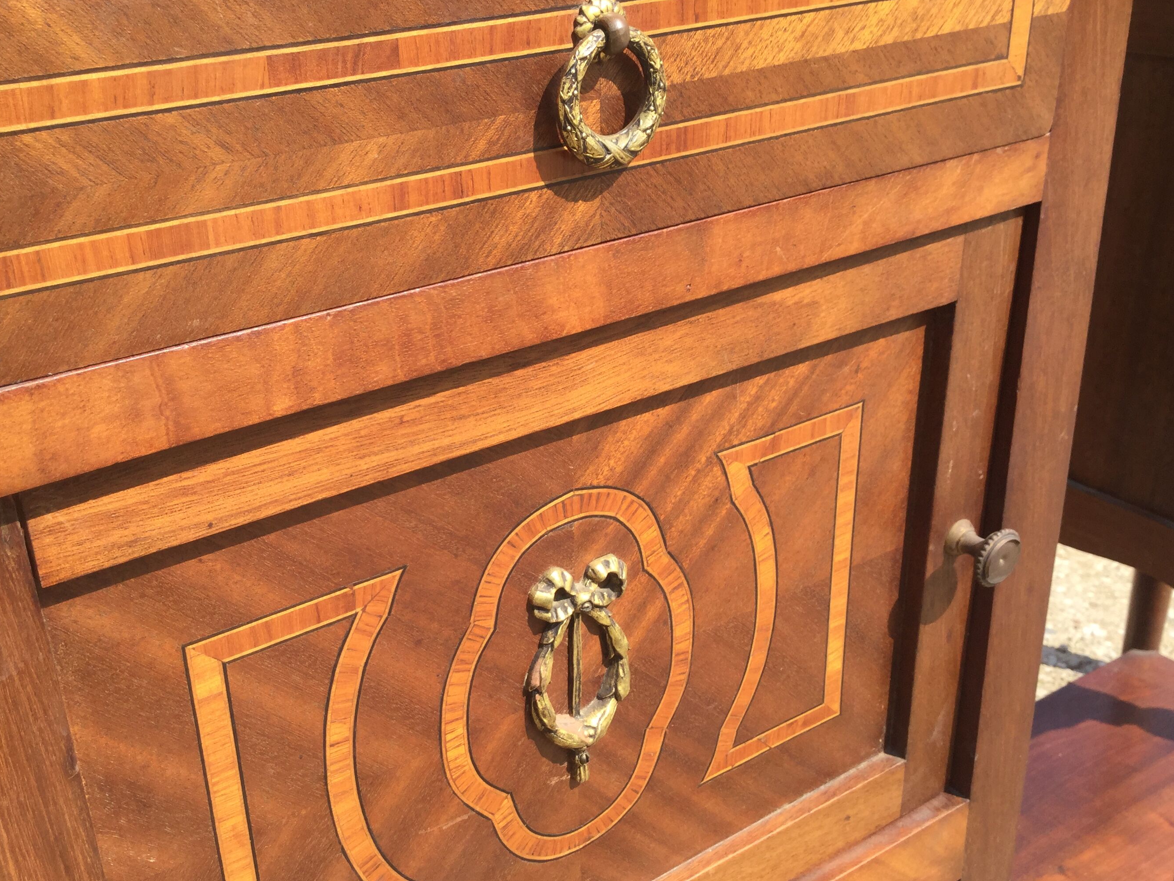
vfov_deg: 37.7
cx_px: 518
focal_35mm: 38
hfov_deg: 48.9
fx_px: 1289
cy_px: 424
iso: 25
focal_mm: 3.3
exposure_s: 1/471
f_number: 2.4
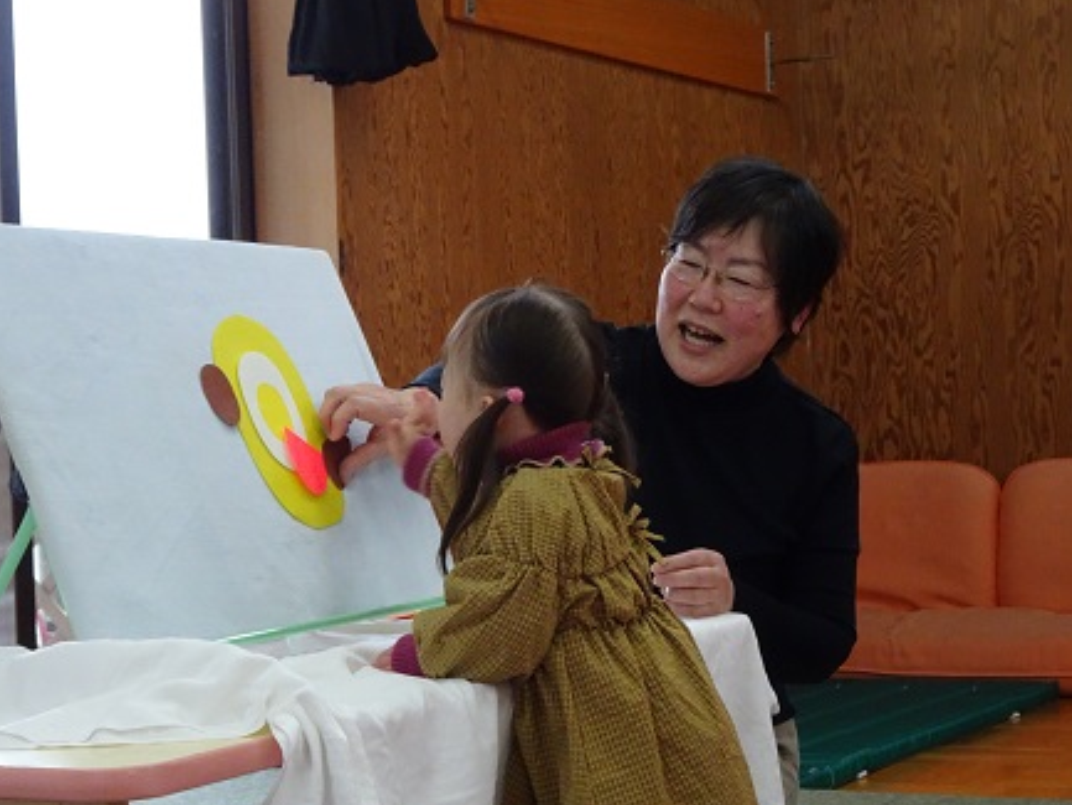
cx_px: 478
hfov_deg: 25.3
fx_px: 2385
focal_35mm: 77
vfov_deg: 19.1
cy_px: 426
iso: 800
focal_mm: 11.66
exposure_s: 1/80
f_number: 4.5
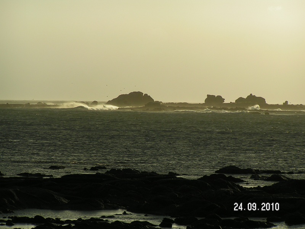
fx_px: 2176
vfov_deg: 6.0
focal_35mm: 247
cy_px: 114
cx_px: 152
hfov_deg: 8.0
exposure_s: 1/800
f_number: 4
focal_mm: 37.8
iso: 50
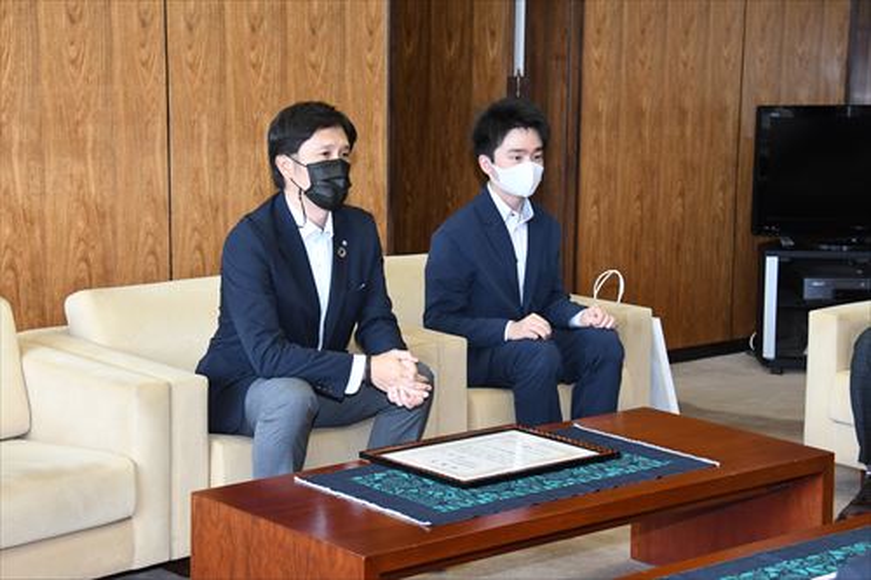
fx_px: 1886
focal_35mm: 78
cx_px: 436
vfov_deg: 17.5
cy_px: 290
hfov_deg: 26.0
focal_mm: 52
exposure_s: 1/200
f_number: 5.6
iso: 1600
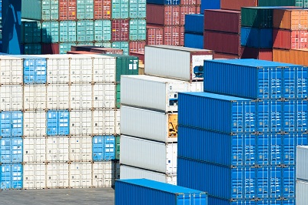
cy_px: 37
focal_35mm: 435
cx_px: 4
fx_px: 3716
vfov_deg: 3.1
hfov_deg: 4.7
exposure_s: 1/640
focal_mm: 210
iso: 200
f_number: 8
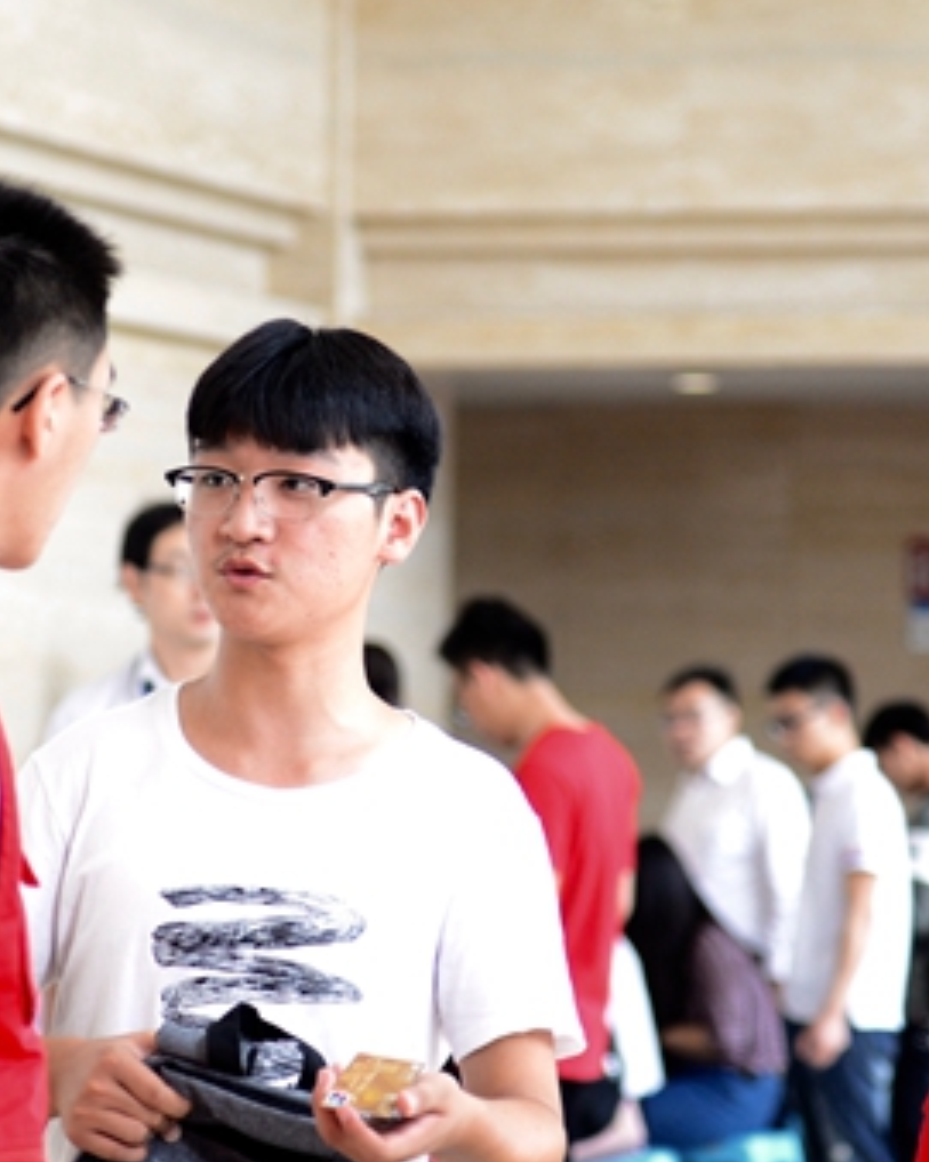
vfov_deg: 10.5
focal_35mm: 184
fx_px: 6327
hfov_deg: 8.4
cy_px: 571
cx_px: 377
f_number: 4
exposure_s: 1/200
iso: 1600
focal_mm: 95
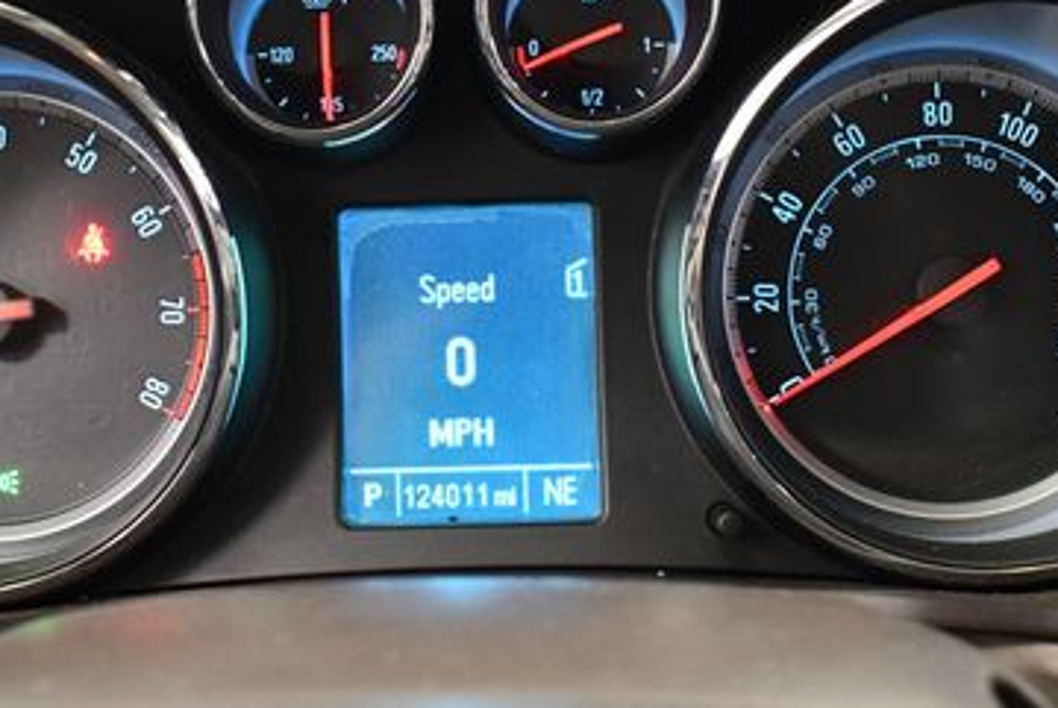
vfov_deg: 21.3
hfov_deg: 31.3
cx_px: 464
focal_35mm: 64
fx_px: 1883
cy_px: 288
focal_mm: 18
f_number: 3.5
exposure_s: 1/60
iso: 3200
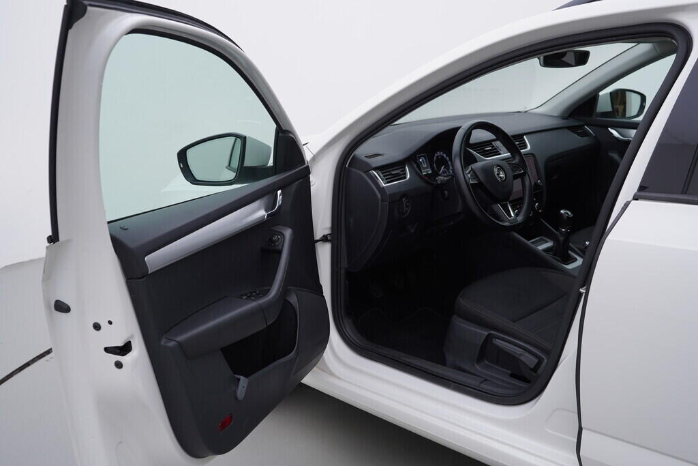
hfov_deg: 53.1
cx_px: 349
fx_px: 698
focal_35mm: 36
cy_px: 233
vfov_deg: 36.9
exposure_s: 1/80
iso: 125
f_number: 4
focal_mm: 24
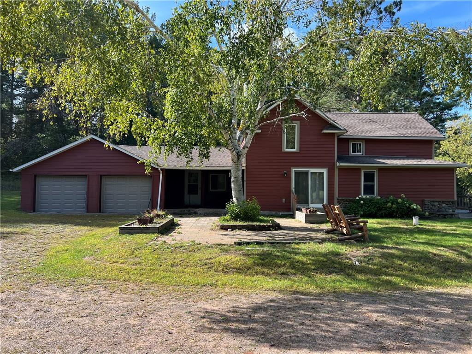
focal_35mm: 26
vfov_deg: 53.1
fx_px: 355
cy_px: 177
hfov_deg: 67.3
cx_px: 236
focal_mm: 5.7
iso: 50
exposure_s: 1/982
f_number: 1.5
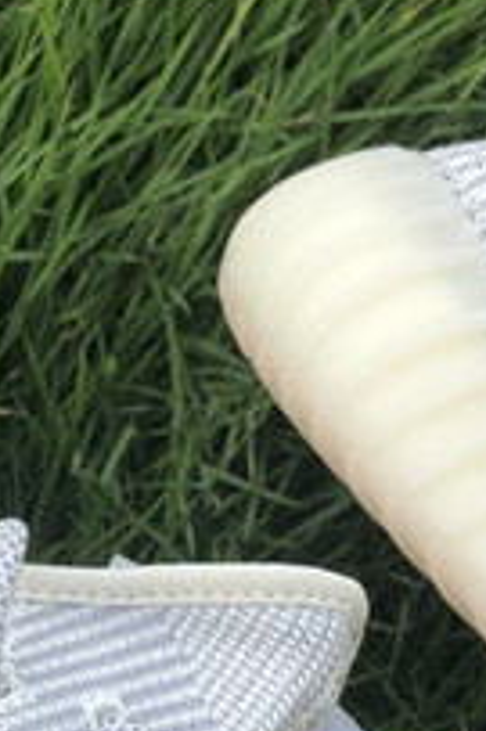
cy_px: 978
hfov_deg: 6.9
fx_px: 3996
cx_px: 454
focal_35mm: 197
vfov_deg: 10.2
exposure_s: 1/350
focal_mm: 6
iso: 16
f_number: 2.4
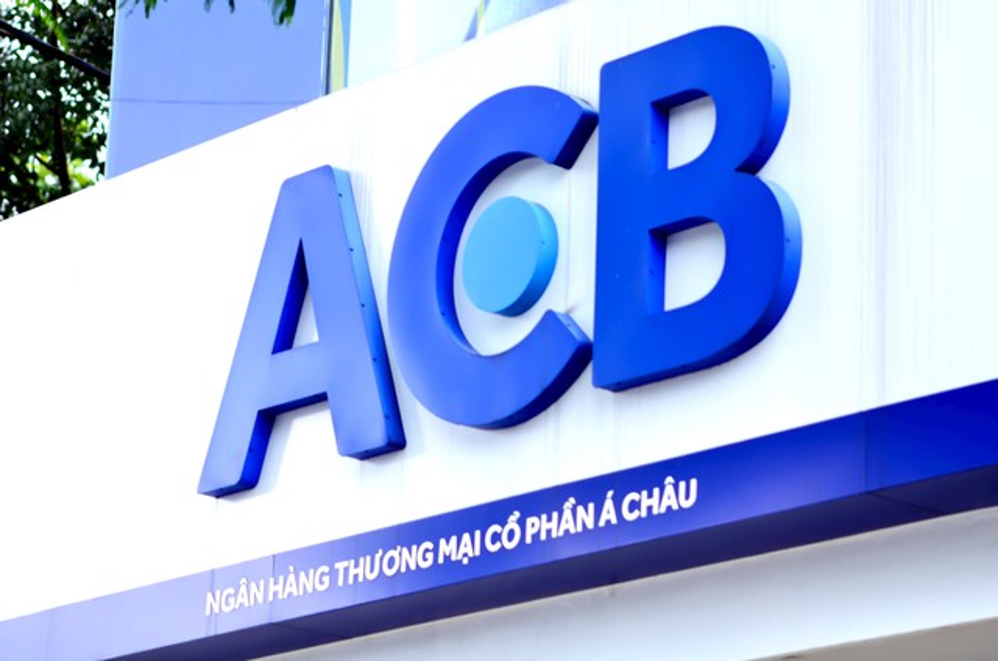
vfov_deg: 10.7
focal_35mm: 128
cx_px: 499
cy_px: 330
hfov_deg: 16.1
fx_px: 3528
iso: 160
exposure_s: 1/100
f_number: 2.2
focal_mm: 85
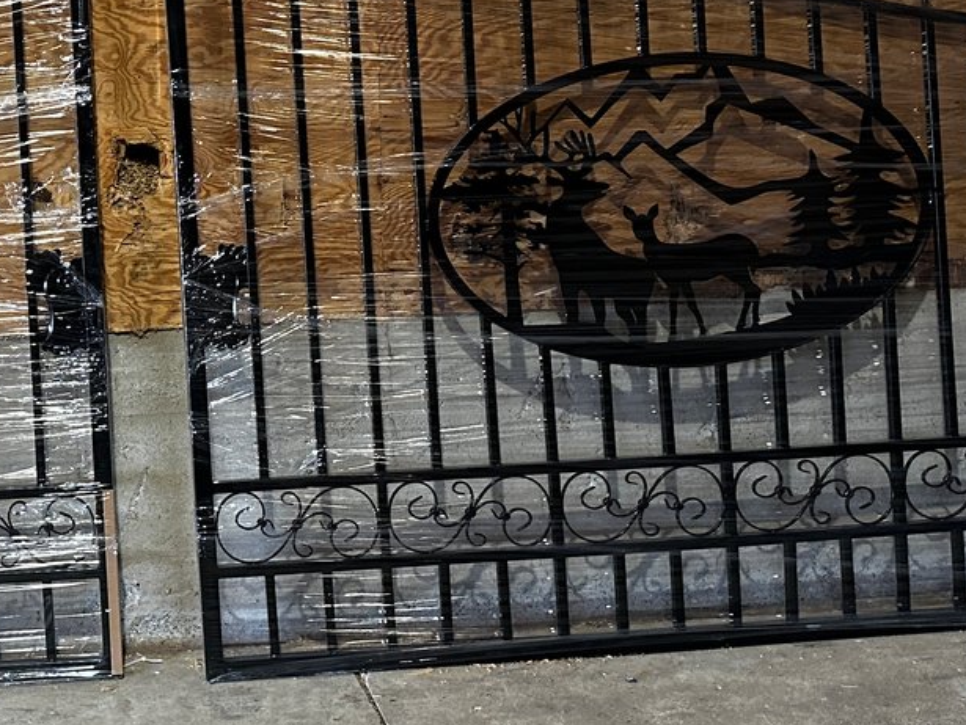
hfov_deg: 31.3
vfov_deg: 24.7
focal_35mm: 59
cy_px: 219
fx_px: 1647
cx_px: 112
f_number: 1.78
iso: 400
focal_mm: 6.86
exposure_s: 1/60
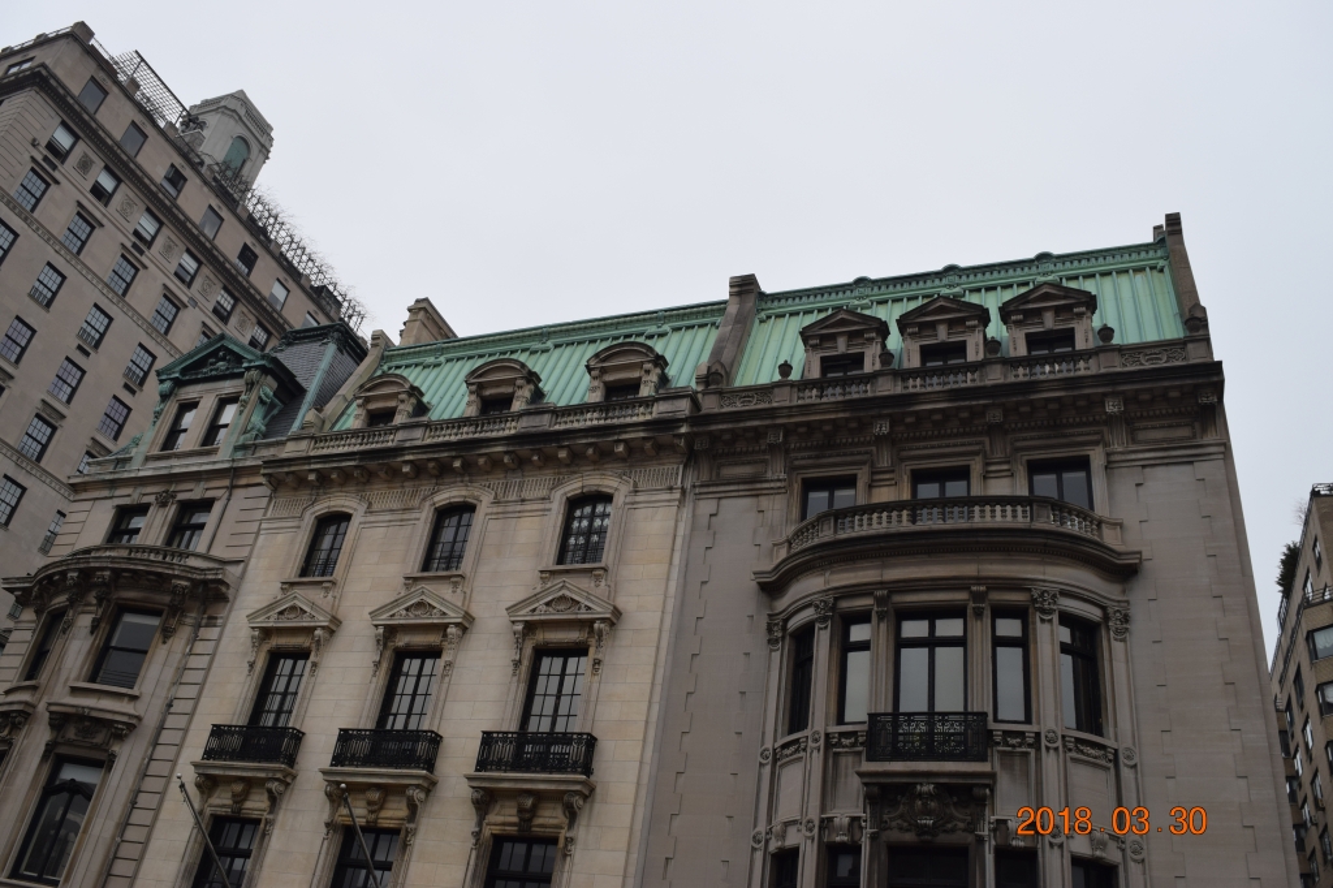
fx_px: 1110
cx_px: 666
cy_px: 444
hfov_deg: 61.9
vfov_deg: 43.6
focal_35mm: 30
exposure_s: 1/250
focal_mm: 20
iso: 320
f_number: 8
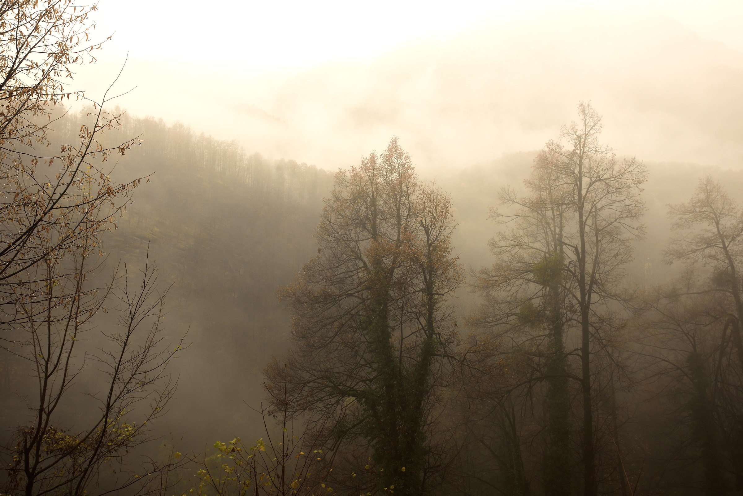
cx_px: 372
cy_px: 248
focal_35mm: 30
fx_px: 619
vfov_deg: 43.6
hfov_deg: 61.9
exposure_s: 1/30
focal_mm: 30
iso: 200
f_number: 11
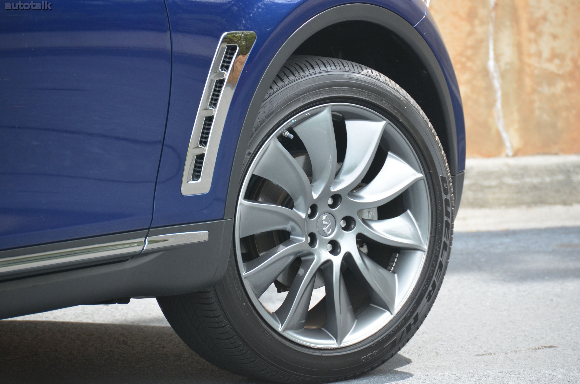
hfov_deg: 6.9
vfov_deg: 4.6
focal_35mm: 300
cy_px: 192
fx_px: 4823
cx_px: 290
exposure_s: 1/640
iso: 800
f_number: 5.6
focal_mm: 200
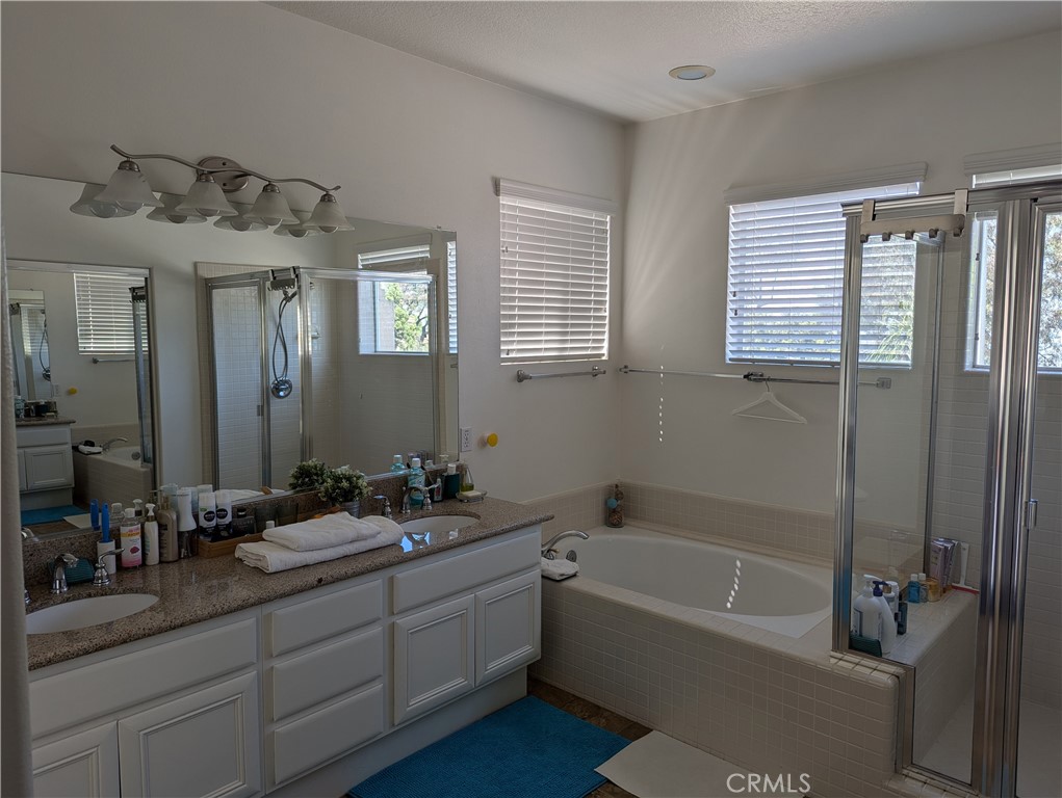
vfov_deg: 56.9
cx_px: 531
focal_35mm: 24
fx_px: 737
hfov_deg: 71.5
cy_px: 399
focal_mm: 6.81
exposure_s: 1/243
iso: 45
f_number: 1.85
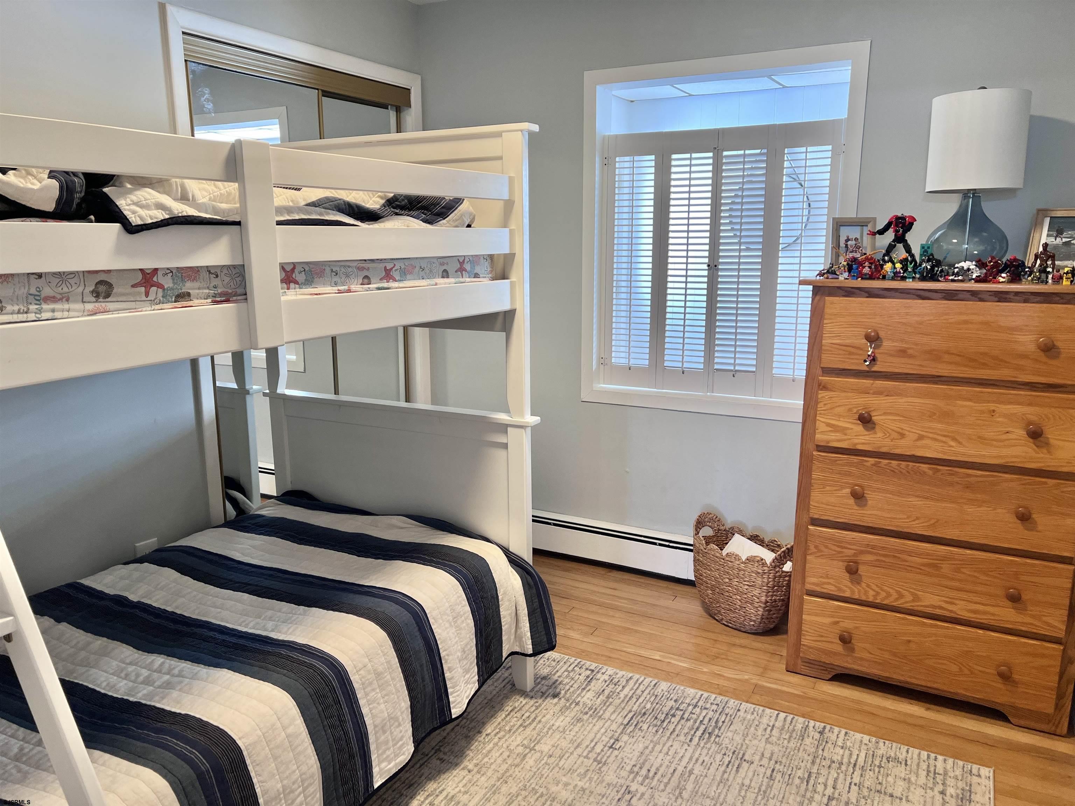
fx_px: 807
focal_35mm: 26
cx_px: 538
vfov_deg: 53.1
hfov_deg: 67.3
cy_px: 403
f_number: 1.5
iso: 64
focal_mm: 5.7
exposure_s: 1/60
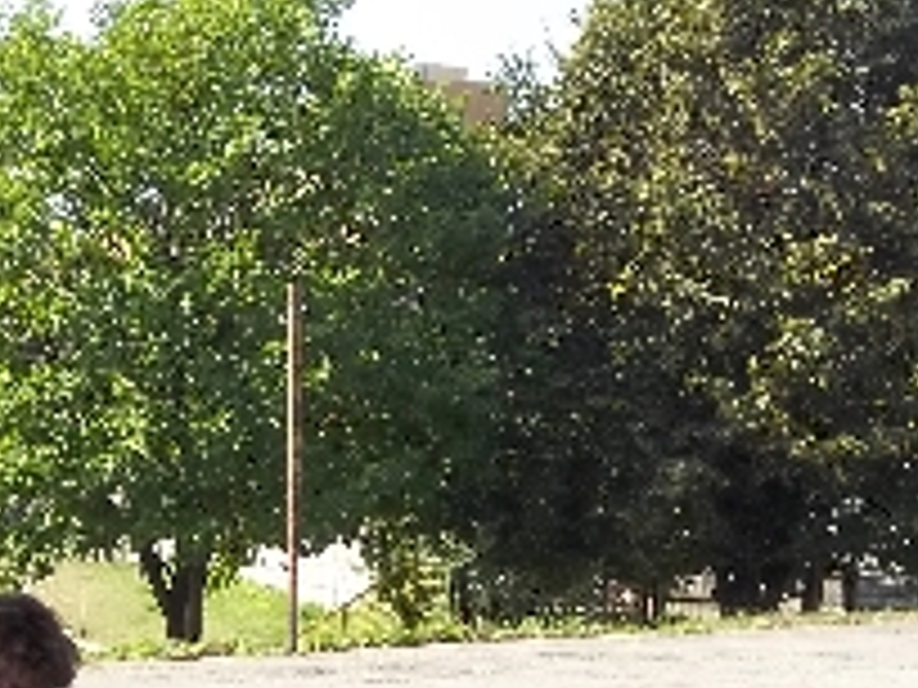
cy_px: 827
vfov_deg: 10.1
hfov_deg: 13.6
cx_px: 108
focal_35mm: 144
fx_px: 3819
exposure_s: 1/250
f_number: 3.6
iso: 64
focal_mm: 8.8
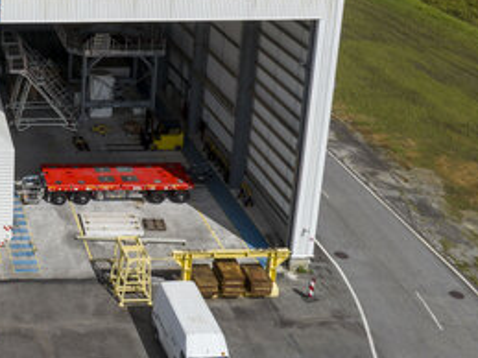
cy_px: -22
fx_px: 856
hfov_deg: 27.6
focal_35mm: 62
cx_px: -89
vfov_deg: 22.5
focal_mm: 12.29
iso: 100
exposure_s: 1/50
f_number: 8
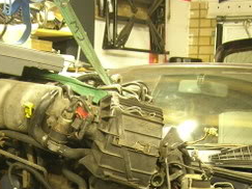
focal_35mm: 100
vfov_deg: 14.3
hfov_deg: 19.6
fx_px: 728
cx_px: 135
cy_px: 232
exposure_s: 1/3.3
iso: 118
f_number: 2.8
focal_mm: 7.8
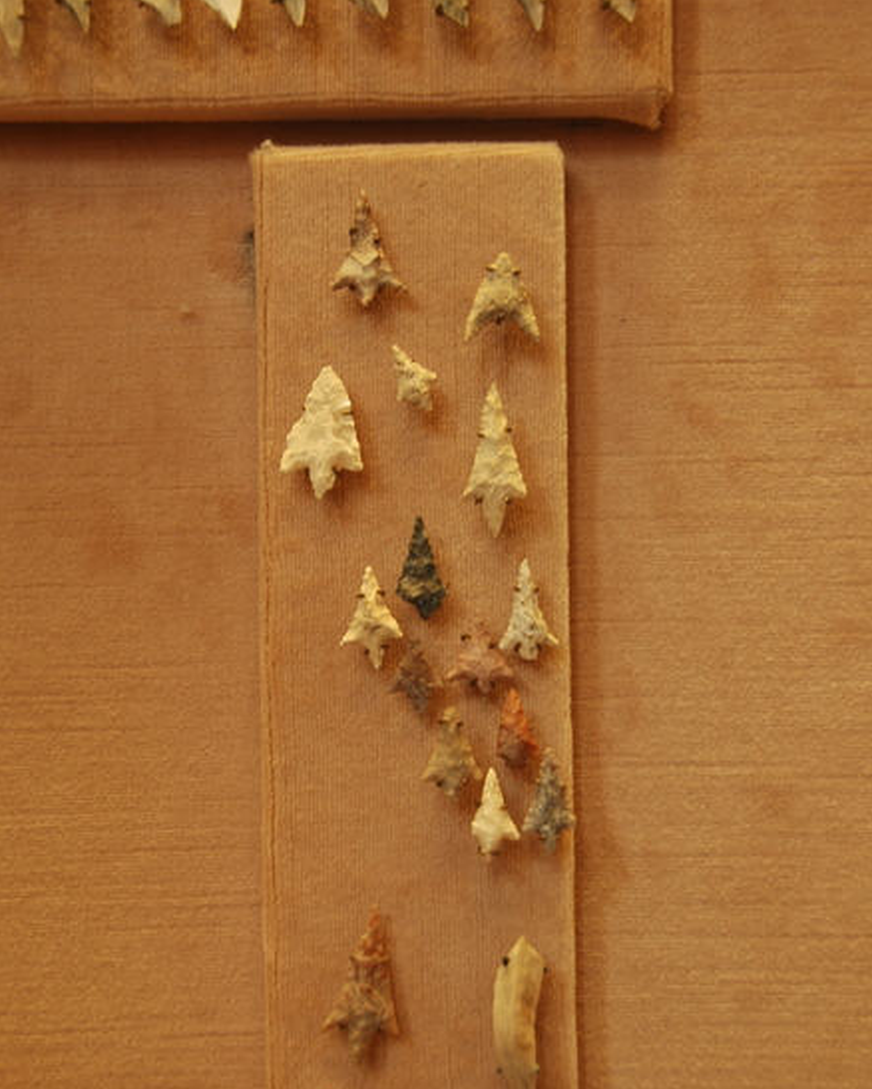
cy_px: 558
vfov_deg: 27.9
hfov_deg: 22.5
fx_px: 2192
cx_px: 436
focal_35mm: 68
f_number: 4.5
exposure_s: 1/2.5
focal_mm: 40
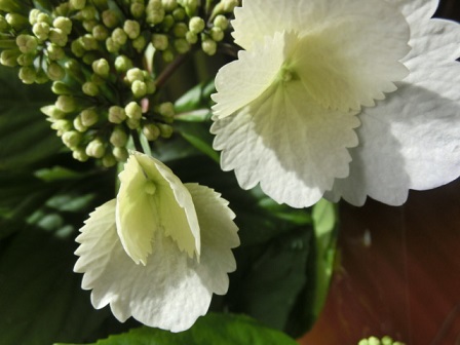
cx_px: 230
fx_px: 332
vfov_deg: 54.9
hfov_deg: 69.4
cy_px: 172
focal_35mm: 25
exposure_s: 1/160
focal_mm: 4.4
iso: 80
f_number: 3.3
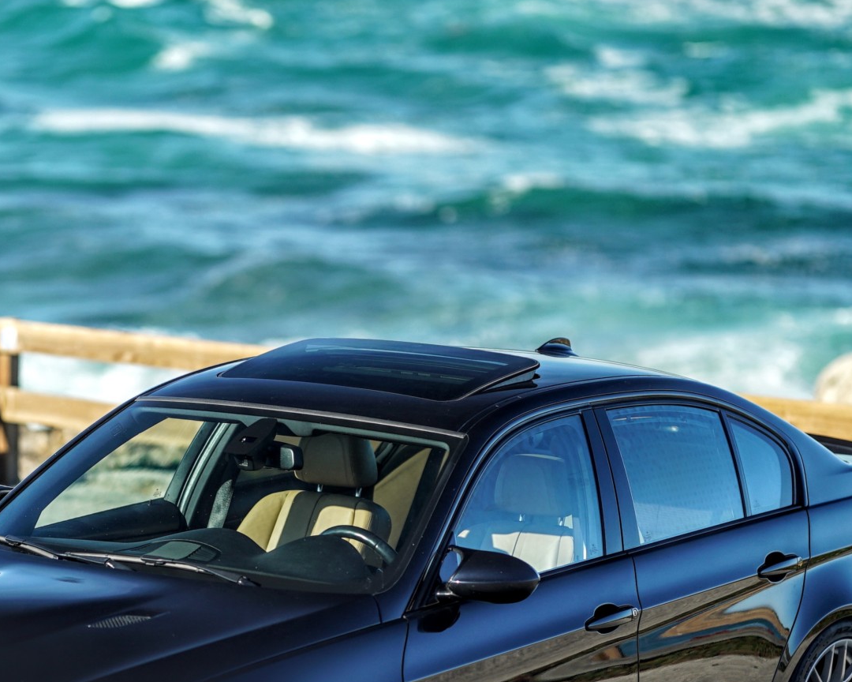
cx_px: 235
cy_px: 508
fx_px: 4715
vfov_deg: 8.3
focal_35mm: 187
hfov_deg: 10.3
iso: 100
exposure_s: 1/2500
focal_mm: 105
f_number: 1.4
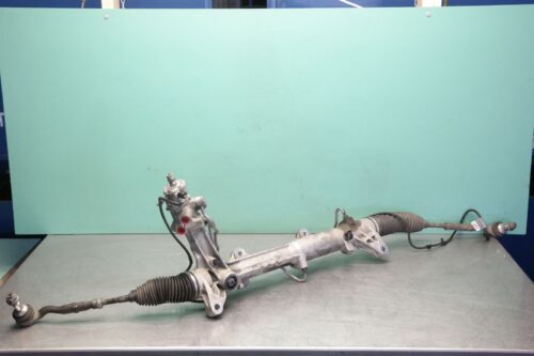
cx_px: 267
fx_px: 786
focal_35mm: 53
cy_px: 178
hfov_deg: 37.5
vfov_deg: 25.5
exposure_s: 1/80
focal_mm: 35
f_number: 7.1
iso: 1600
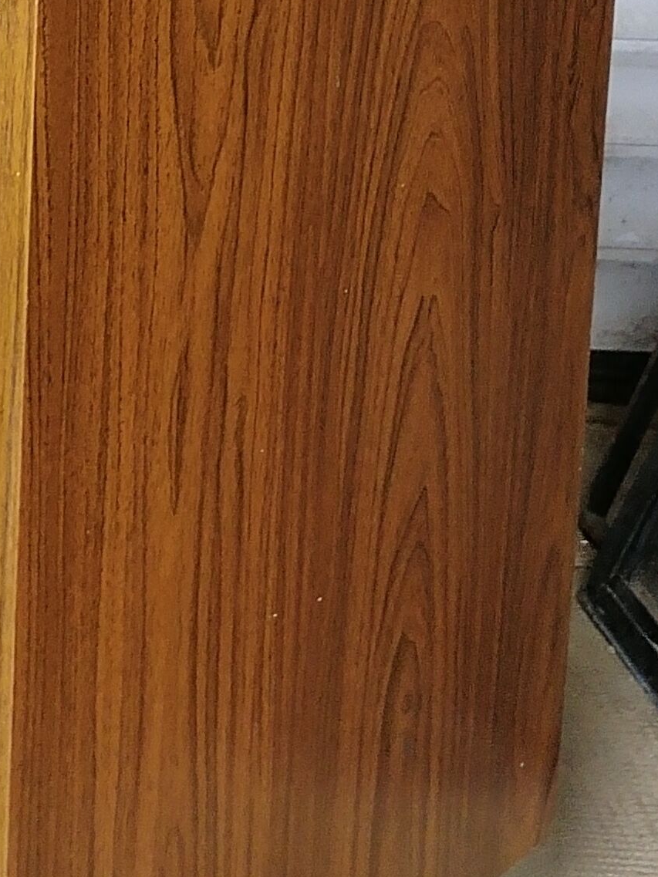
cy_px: -144
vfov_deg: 19.6
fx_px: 2407
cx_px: -285
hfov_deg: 14.6
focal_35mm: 95
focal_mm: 5.4
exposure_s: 1/25
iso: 400
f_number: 1.8
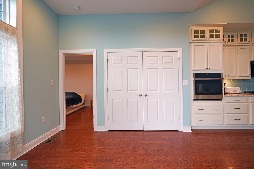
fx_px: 113
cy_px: 84
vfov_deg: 73.7
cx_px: 127
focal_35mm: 16
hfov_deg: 96.7
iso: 800
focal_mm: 16
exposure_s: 1/160
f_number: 4
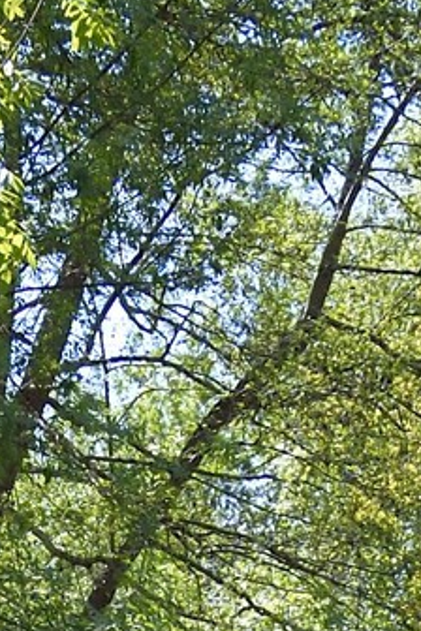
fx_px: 3894
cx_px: 365
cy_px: 2192
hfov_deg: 6.2
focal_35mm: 222
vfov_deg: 7.5
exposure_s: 1/200
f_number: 10
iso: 200
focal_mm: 31
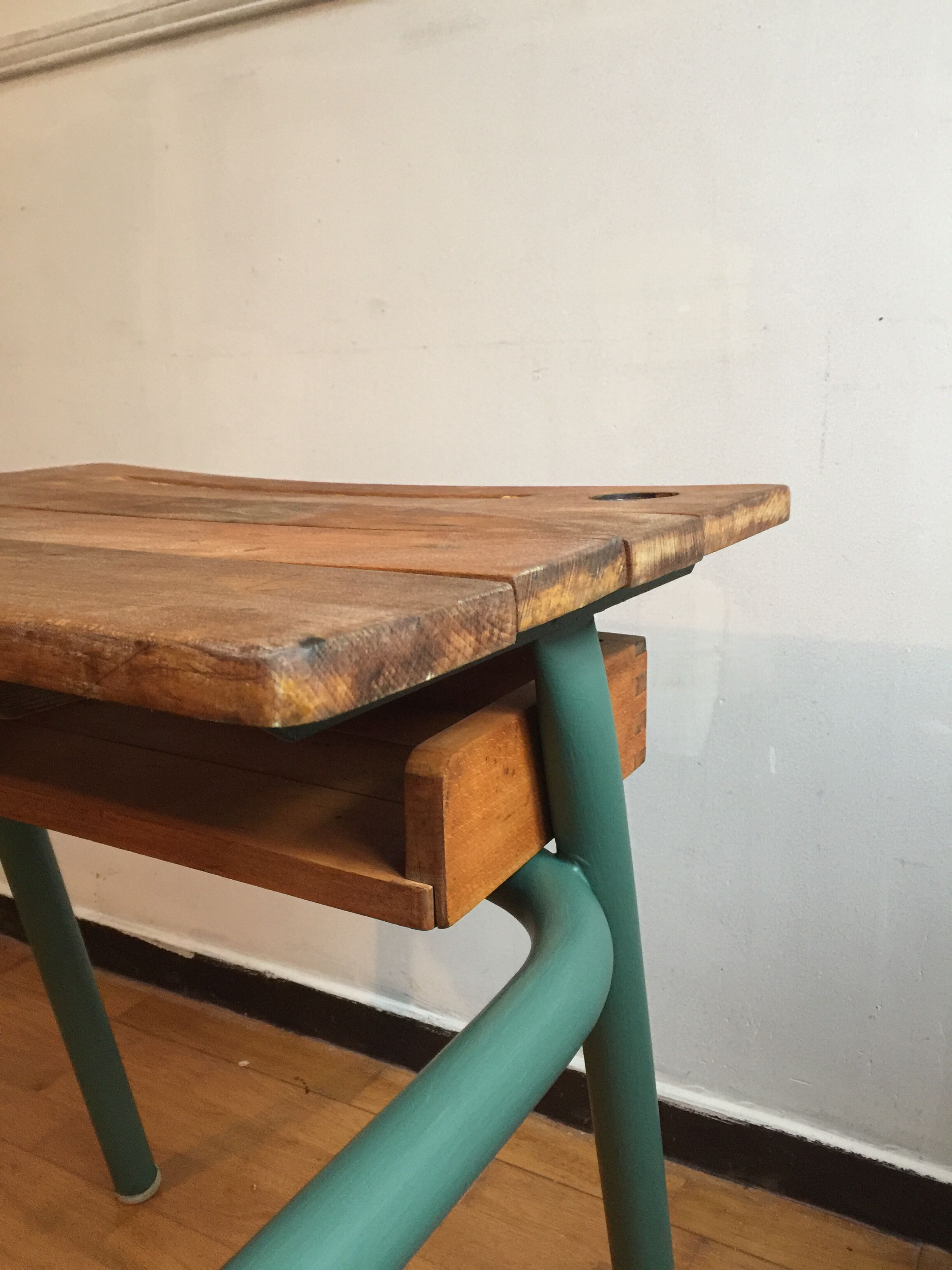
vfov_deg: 61.7
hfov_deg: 48.2
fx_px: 1063
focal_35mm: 29
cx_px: 476
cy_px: 635
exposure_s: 1/17
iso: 160
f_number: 2.2
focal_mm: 4.15
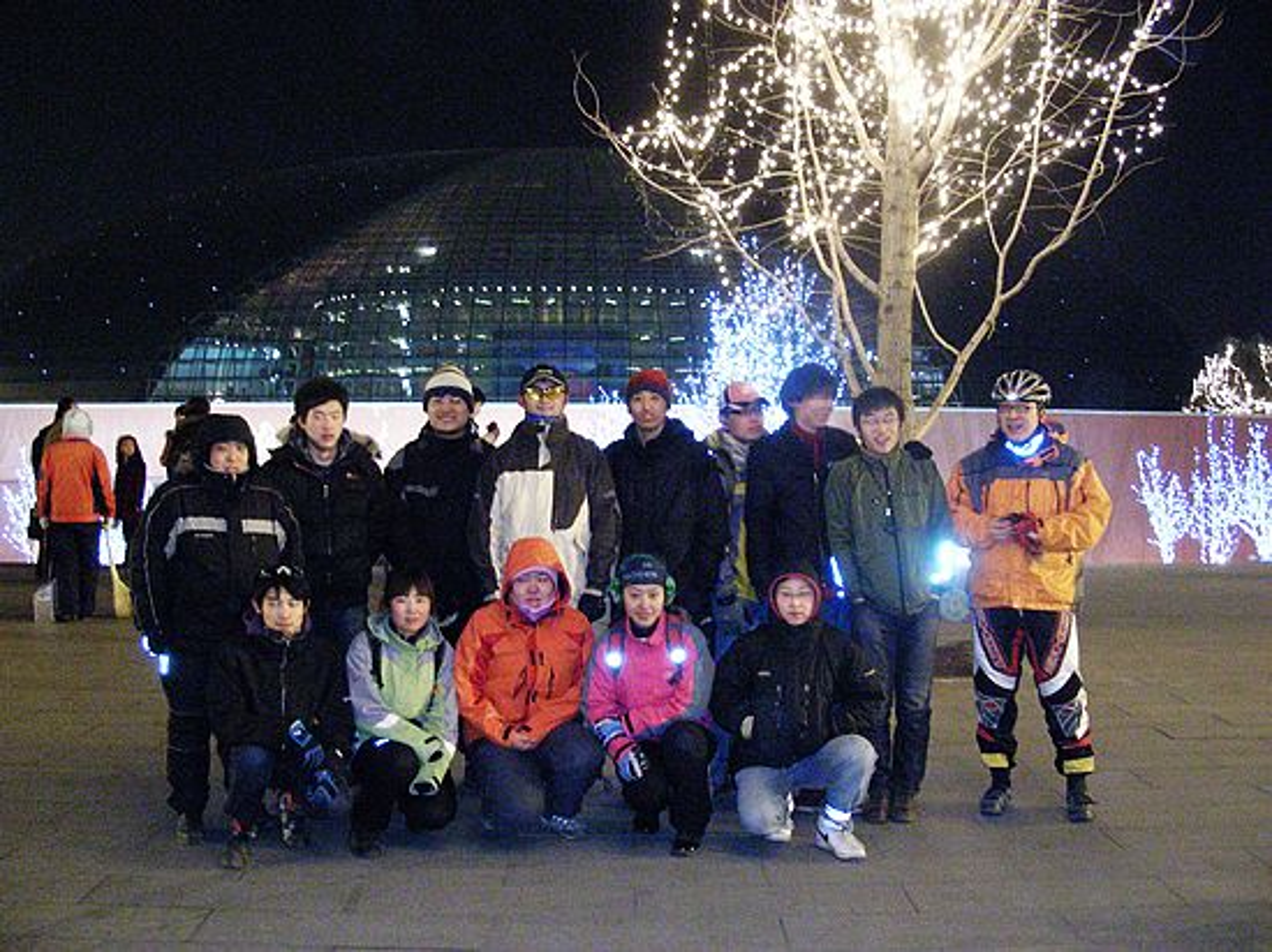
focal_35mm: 38
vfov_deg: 37.7
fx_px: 1396
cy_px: 476
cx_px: 636
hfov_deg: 49.0
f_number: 3.5
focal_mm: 6.3
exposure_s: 1/8
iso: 743
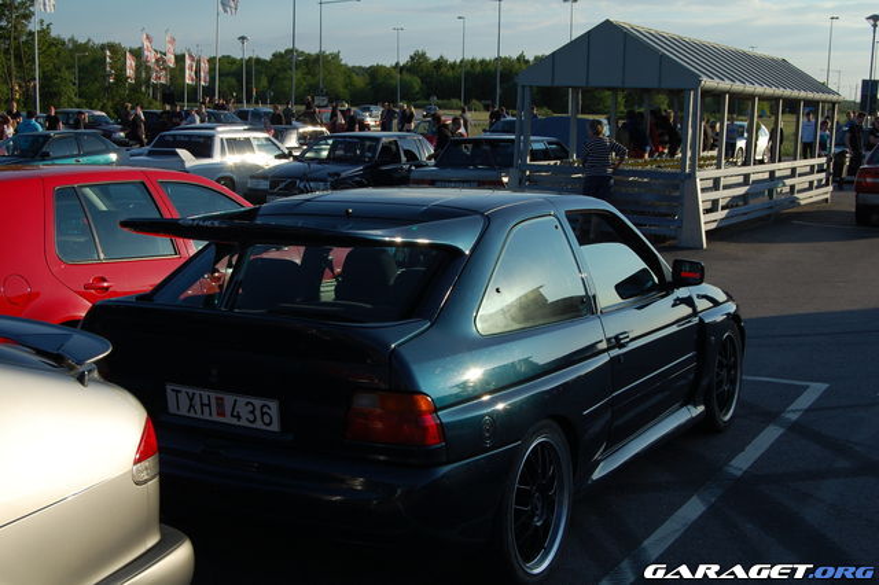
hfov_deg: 42.3
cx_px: 440
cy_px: 292
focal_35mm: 46
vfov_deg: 28.9
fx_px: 1135
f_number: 10
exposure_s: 1/400
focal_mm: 31
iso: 200
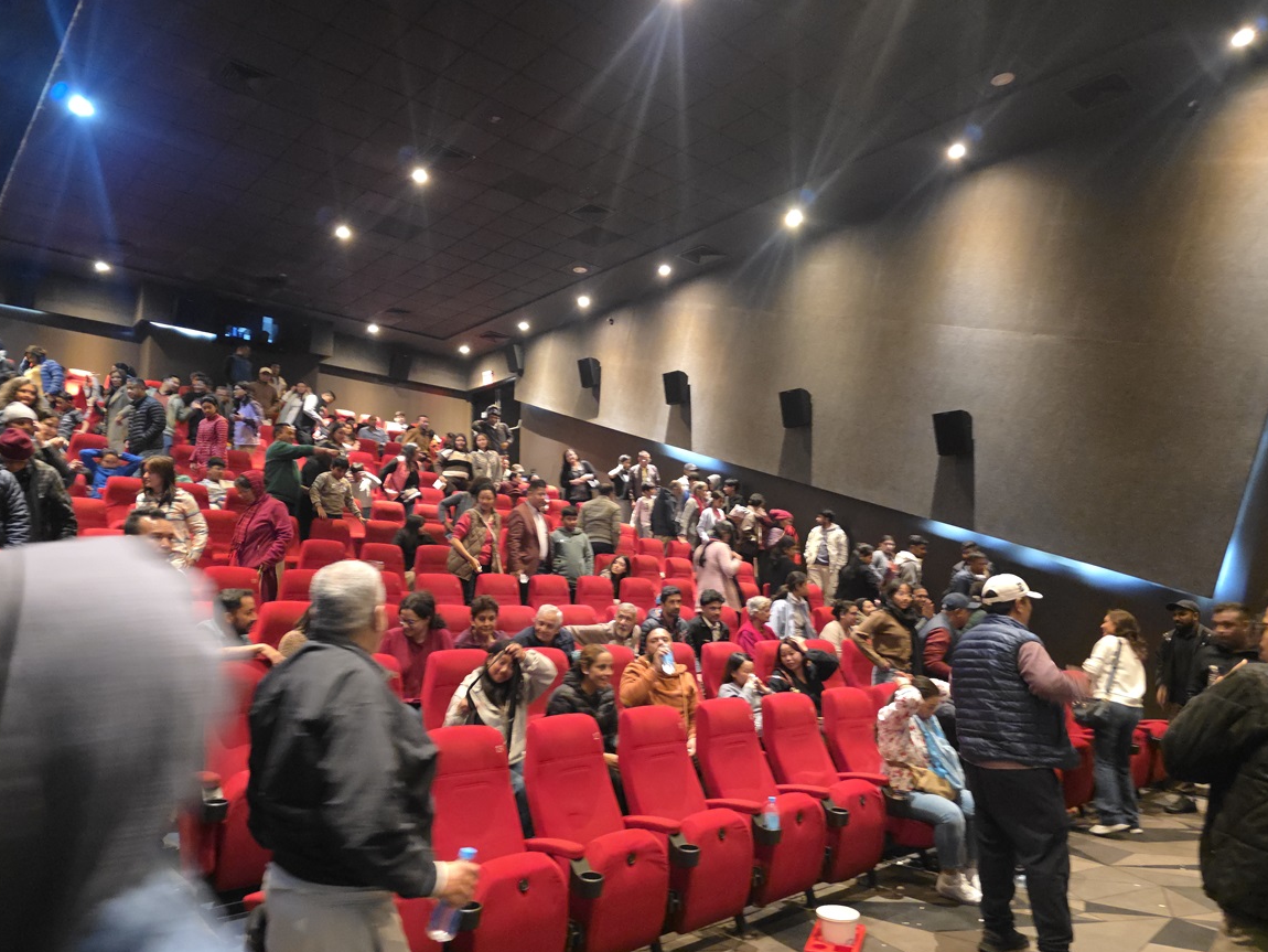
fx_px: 879
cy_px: 492
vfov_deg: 56.8
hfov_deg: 71.6
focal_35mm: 24
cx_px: 636
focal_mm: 6.3
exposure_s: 1/24
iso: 1600
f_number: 1.7
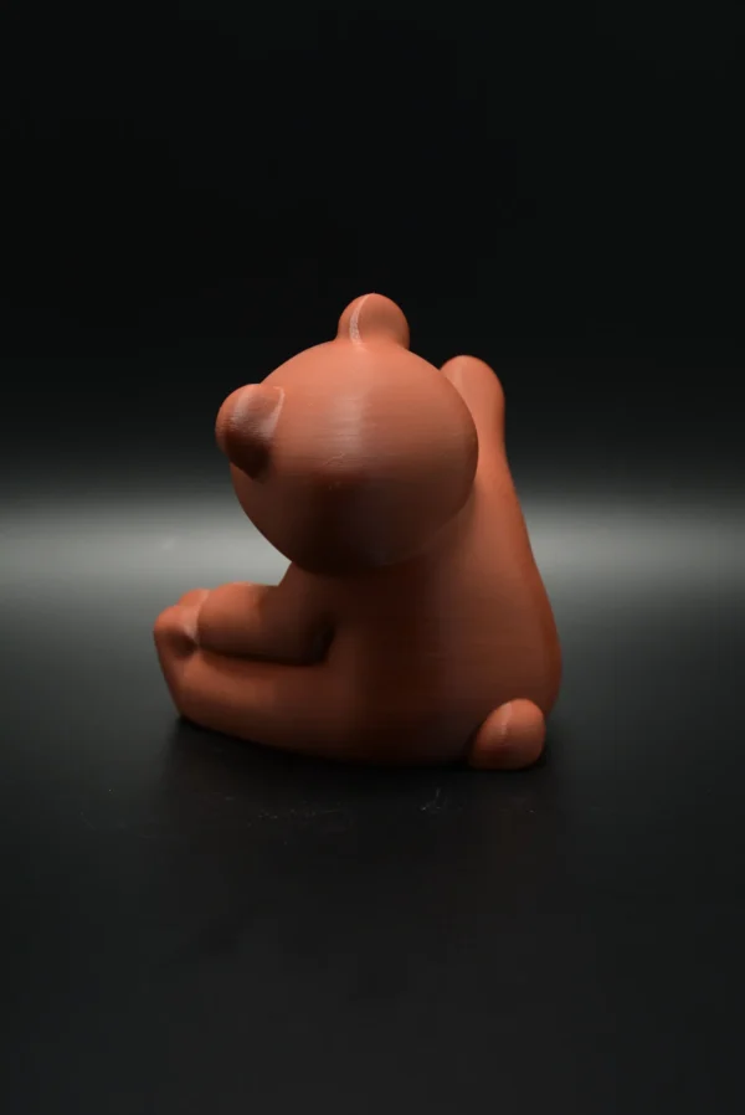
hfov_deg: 20.2
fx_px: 2092
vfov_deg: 29.8
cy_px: 558
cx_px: 372
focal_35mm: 68
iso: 800
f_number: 4.8
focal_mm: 45
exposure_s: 1/50
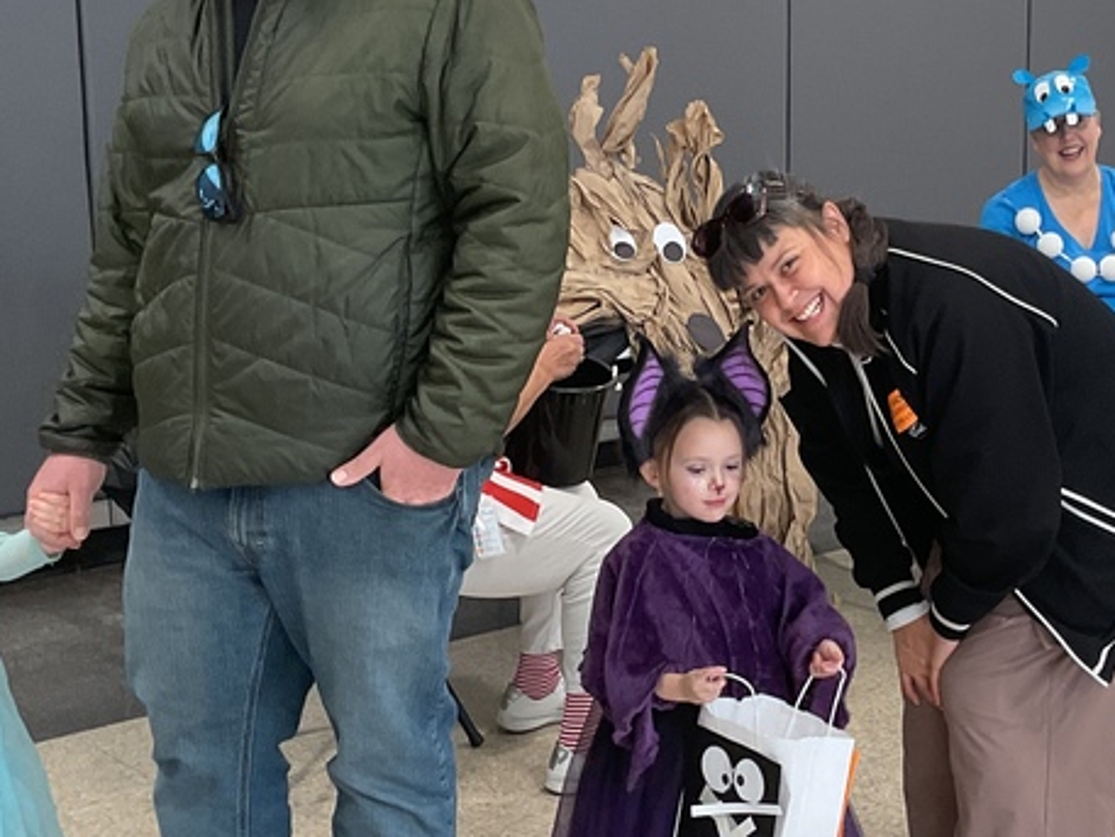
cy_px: 420
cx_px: 756
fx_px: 2094
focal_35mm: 65
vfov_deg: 22.6
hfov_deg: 29.6
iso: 80
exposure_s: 1/60
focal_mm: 3
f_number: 1.8
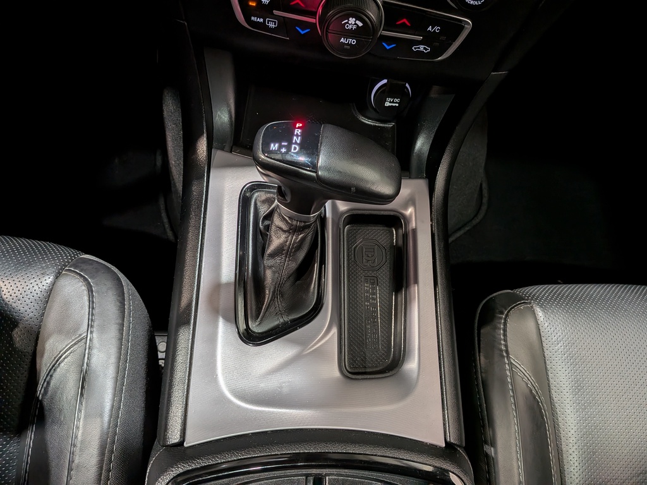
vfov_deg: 56.8
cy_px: 242
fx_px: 449
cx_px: 324
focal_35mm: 24
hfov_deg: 71.6
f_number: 1.7
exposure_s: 1/55.7
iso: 24
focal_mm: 4.53
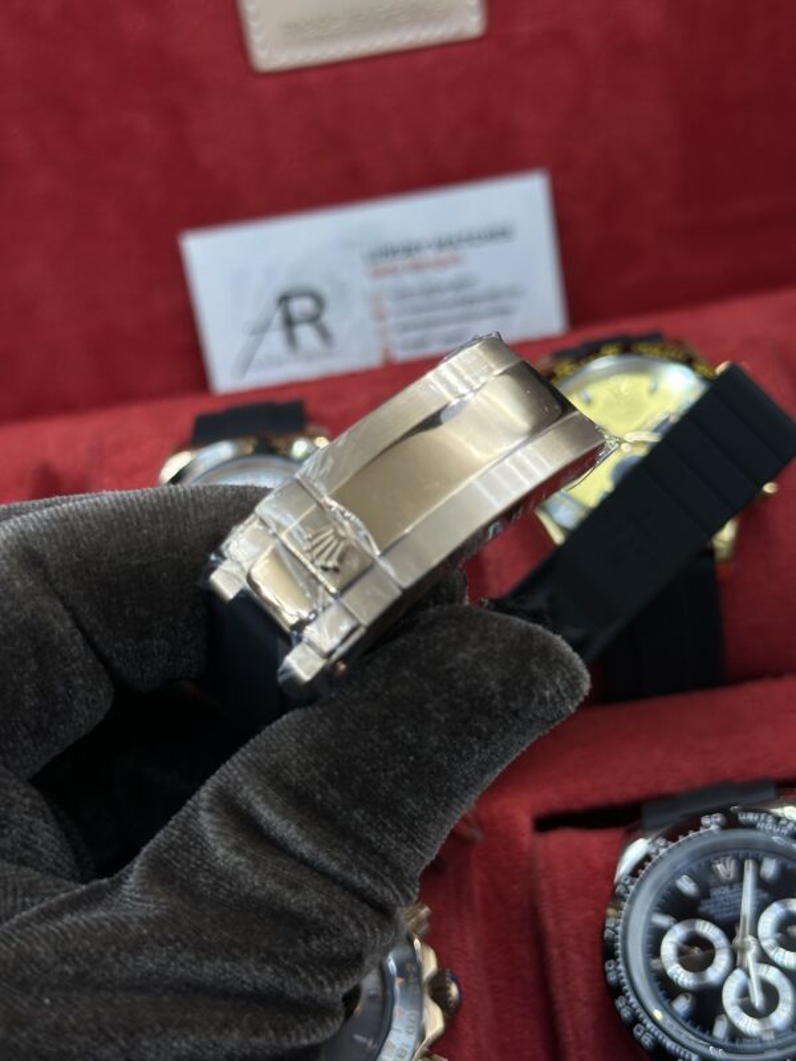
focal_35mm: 48
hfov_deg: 30.3
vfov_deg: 39.7
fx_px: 1472
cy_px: 530
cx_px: 398
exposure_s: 1/830
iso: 64
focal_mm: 6.86
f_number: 1.78
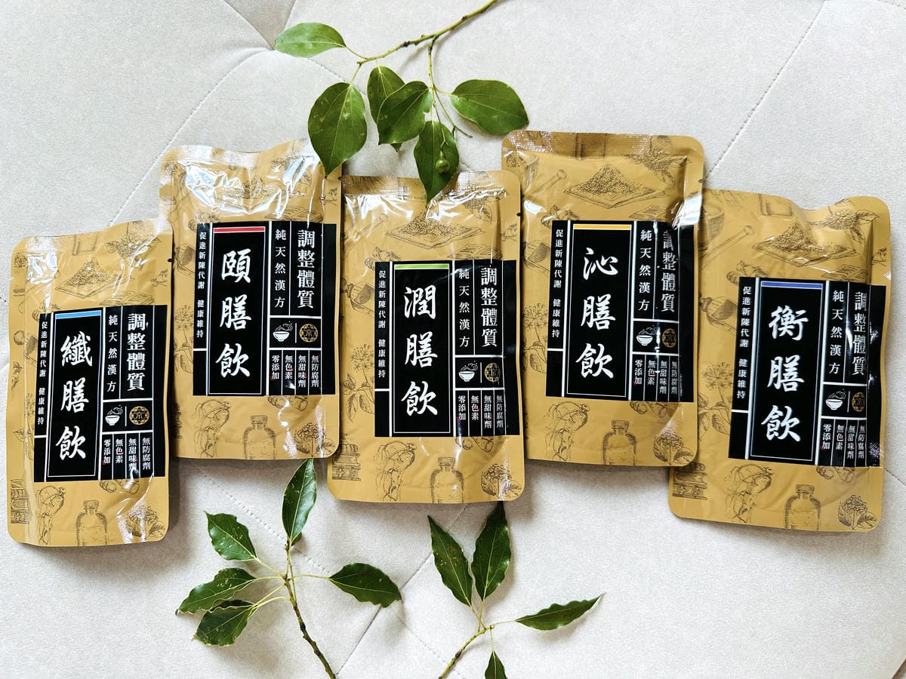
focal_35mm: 24
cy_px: 340
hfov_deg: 71.6
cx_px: 453
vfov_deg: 56.8
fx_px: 628
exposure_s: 1/120
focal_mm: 6.86
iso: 64
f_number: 1.78
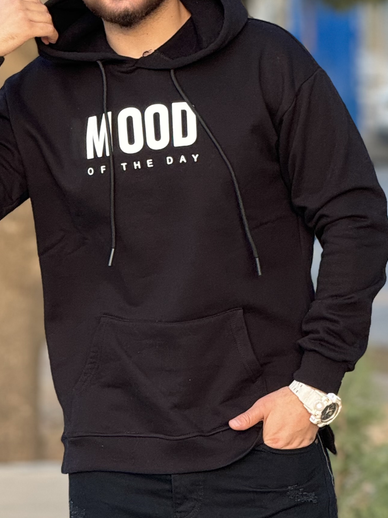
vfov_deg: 7.0
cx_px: 185
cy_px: 415
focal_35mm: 283
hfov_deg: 5.3
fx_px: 4230
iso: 160
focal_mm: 15.66
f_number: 2.8
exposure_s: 1/121
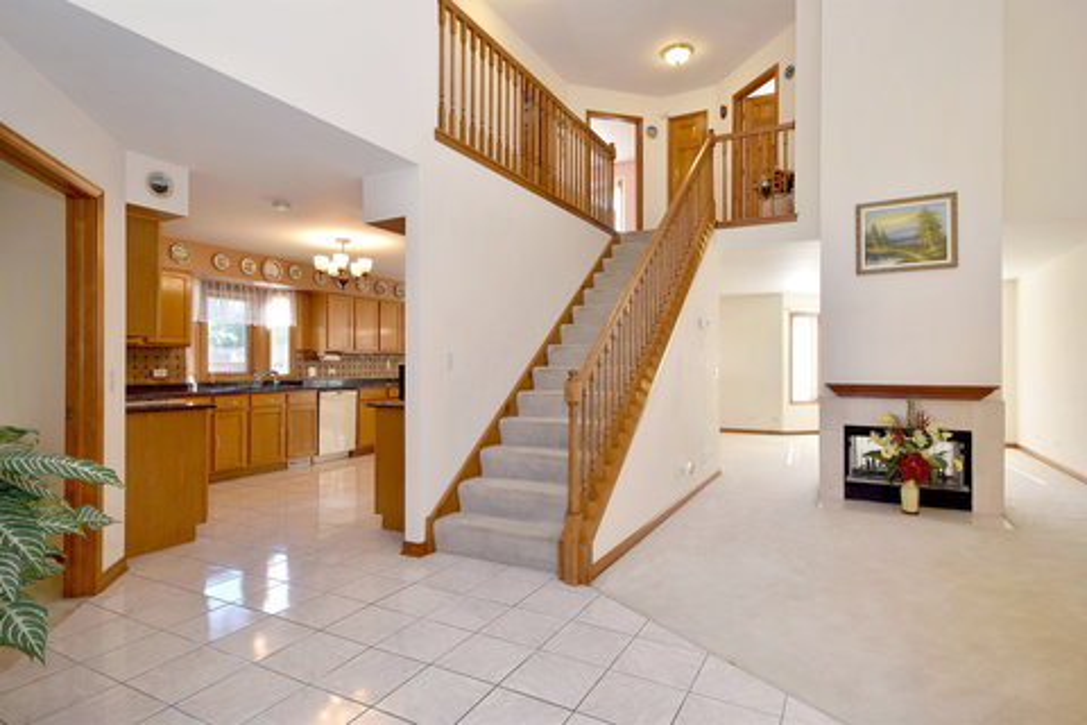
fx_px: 589
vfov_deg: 63.2
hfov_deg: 85.4
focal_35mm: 20
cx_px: 544
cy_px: 362
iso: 200
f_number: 8
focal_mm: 13
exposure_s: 1/20
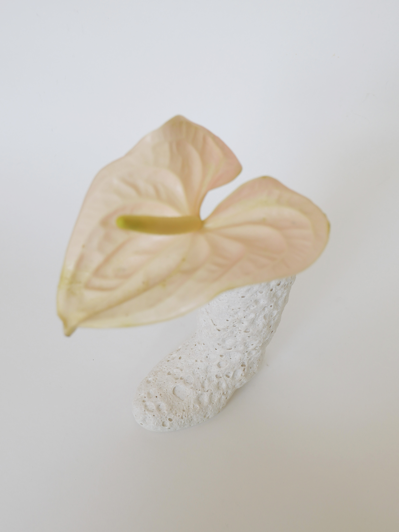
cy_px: 266
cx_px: 200
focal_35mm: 36
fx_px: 553
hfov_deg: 39.7
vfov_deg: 51.4
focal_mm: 16.1
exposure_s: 1/125
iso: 200
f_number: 4
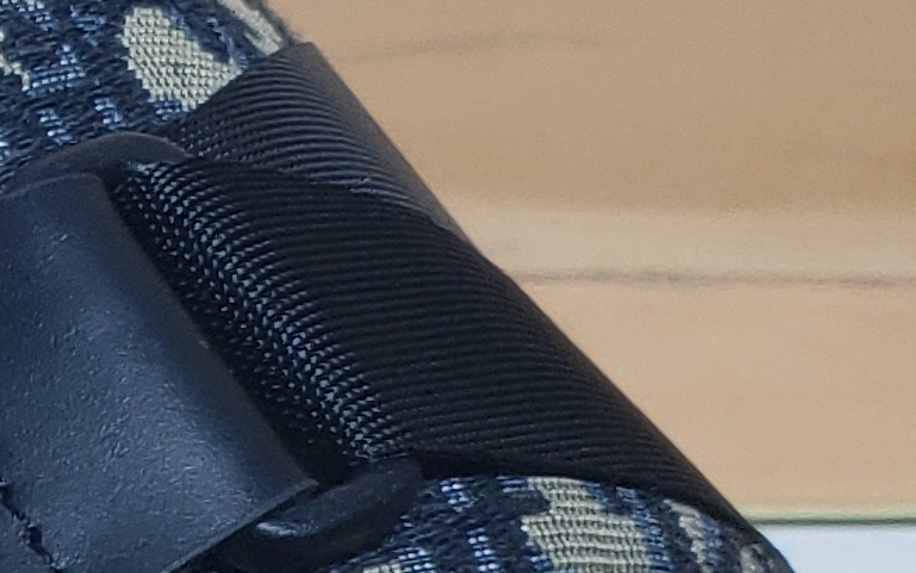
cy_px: 796
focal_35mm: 170
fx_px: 4245
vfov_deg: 7.6
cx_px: -1006
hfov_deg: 11.0
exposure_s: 1/624
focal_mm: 4.3
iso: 50
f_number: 1.5
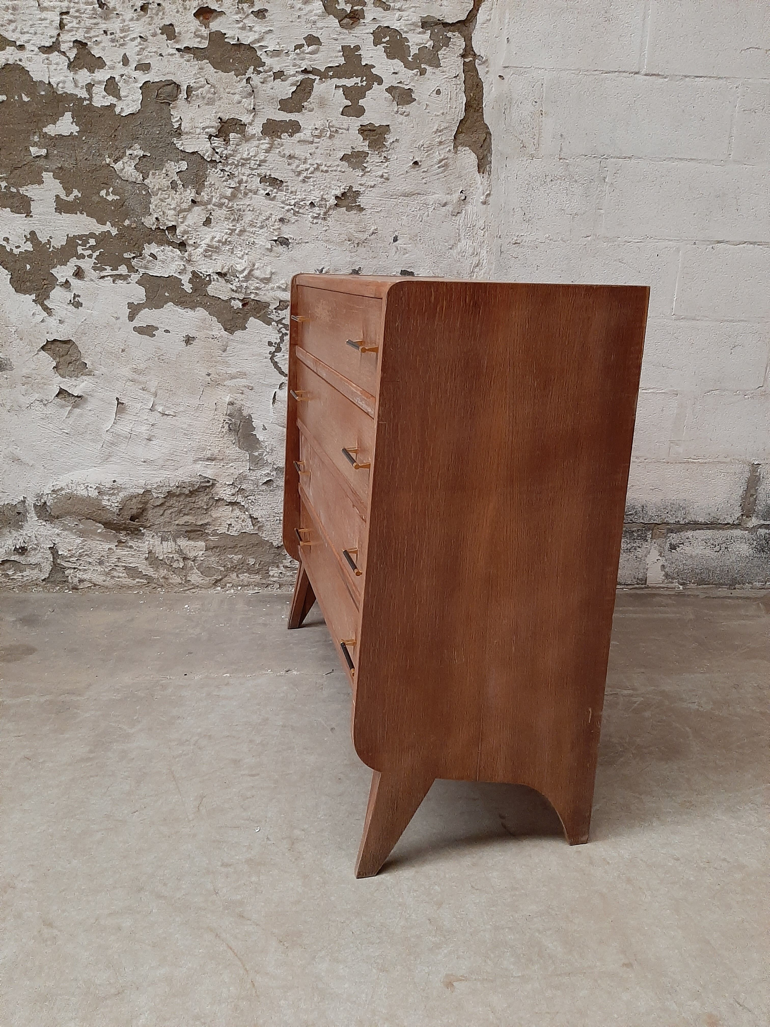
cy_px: 514
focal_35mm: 26
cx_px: 385
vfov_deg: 67.3
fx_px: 771
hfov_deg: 53.1
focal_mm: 3.93
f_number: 1.7
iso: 250
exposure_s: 1/60
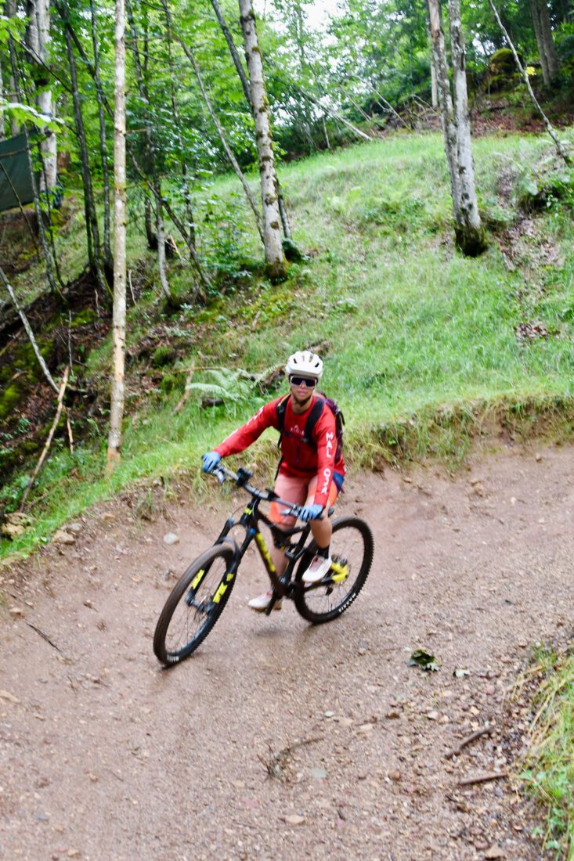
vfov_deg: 46.4
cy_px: 430
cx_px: 287
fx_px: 1005
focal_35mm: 42
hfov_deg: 31.9
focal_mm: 28
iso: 720
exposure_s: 1/125
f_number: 4
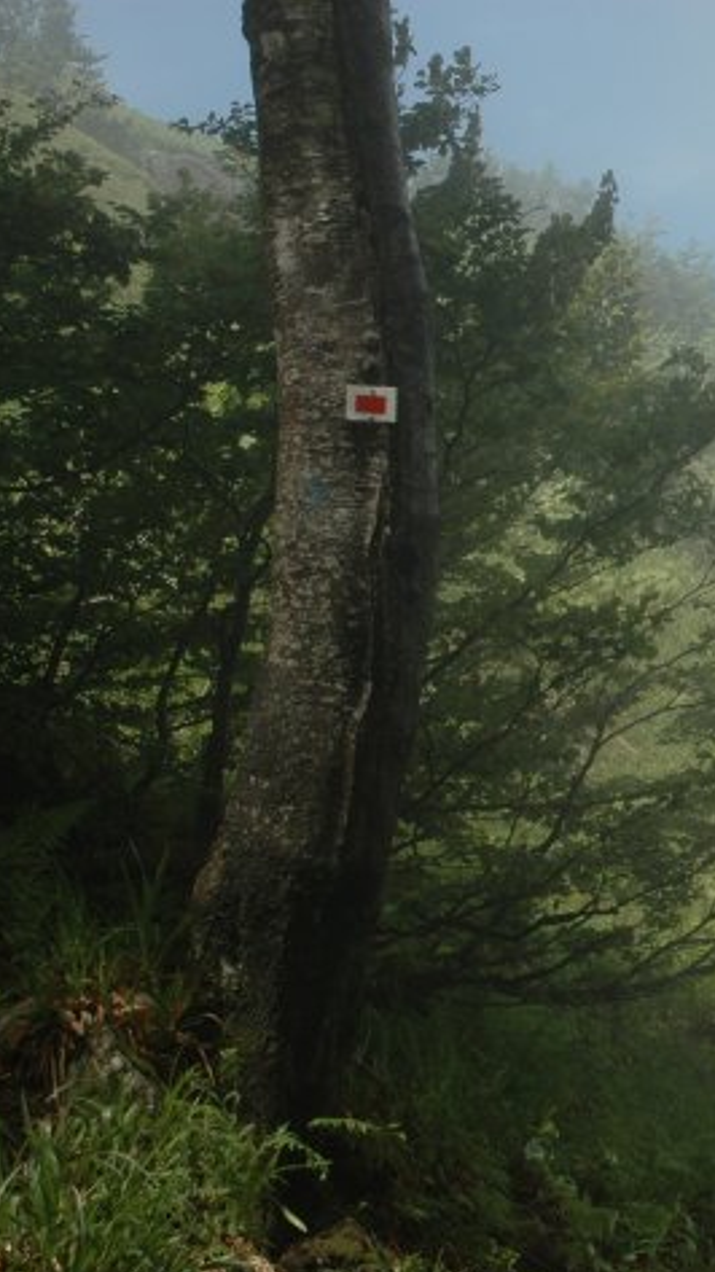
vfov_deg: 35.0
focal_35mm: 60
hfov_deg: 18.7
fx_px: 2016
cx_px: 935
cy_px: 643
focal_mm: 25
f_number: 9
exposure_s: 1/250
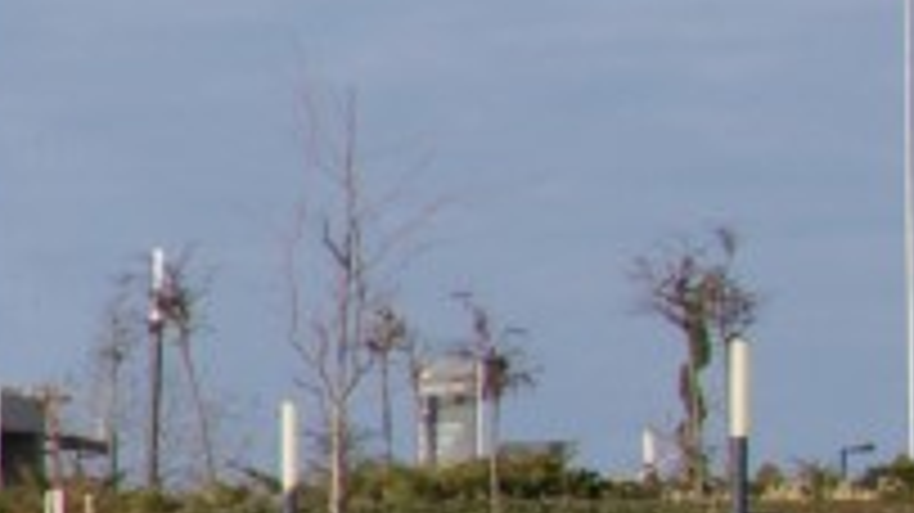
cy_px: 544
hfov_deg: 5.5
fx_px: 8503
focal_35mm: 351
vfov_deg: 3.5
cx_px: -2472
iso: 100
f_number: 9
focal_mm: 28
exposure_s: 1/250
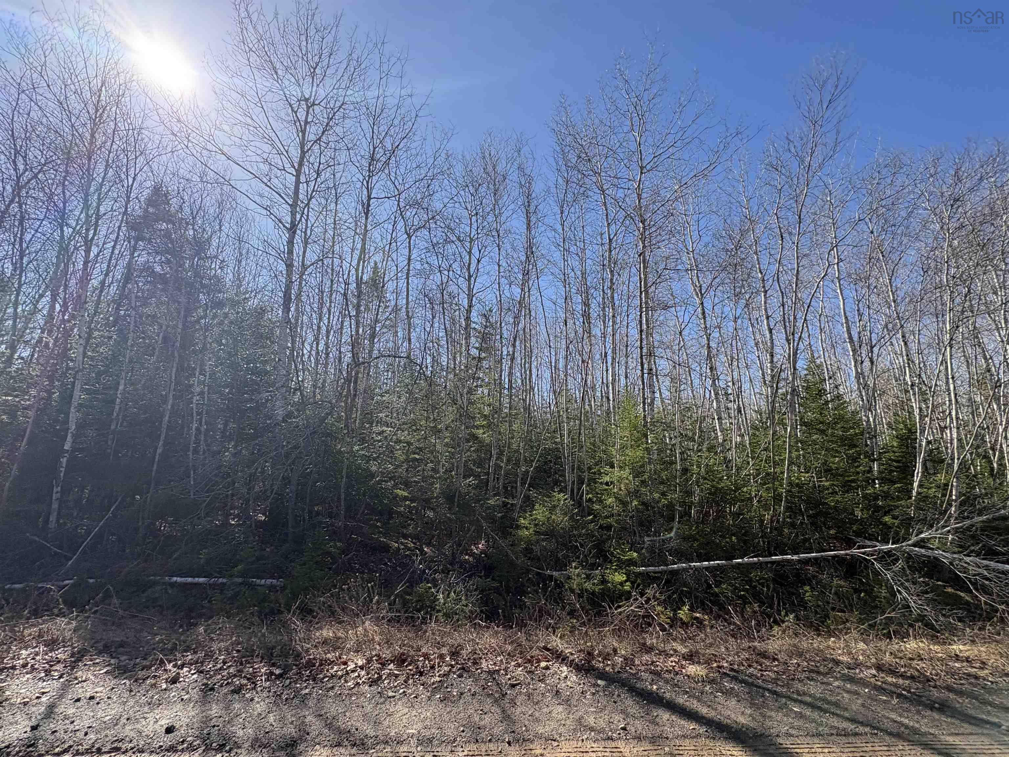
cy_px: 378
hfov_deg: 102.1
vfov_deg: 85.7
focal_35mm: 14
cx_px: 504
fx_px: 408
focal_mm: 2.22
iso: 40
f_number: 2.2
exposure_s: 1/889
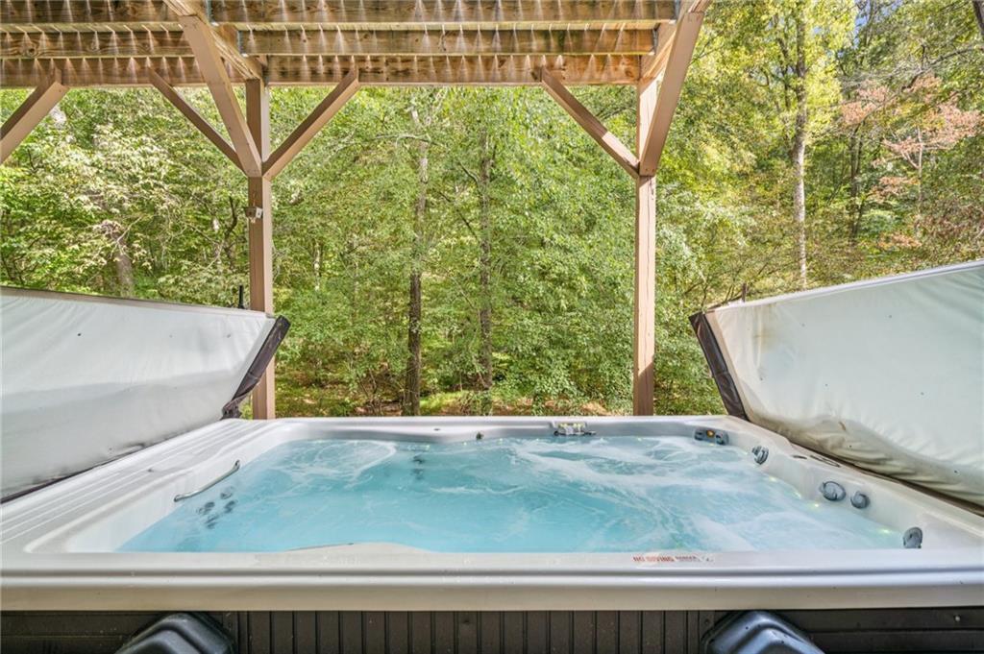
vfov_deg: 73.7
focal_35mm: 16
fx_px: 437
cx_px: 492
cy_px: 327
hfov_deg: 96.8
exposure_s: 1/25
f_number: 5.6
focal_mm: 16
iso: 100
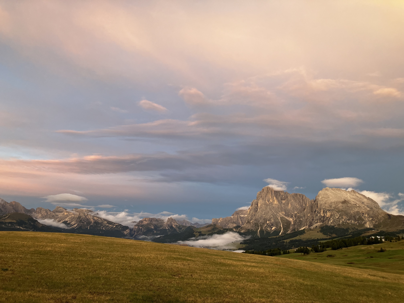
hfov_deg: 63.4
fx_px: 327
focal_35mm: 28
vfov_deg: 49.7
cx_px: 202
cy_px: 152
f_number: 1.8
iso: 80
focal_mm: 3.99
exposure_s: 1/121
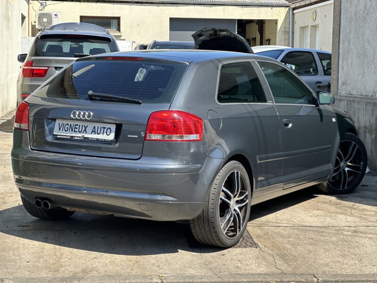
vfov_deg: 19.1
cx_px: 188
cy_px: 142
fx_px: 839
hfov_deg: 25.3
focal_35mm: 77
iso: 25
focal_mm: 9
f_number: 2.8
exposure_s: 1/204
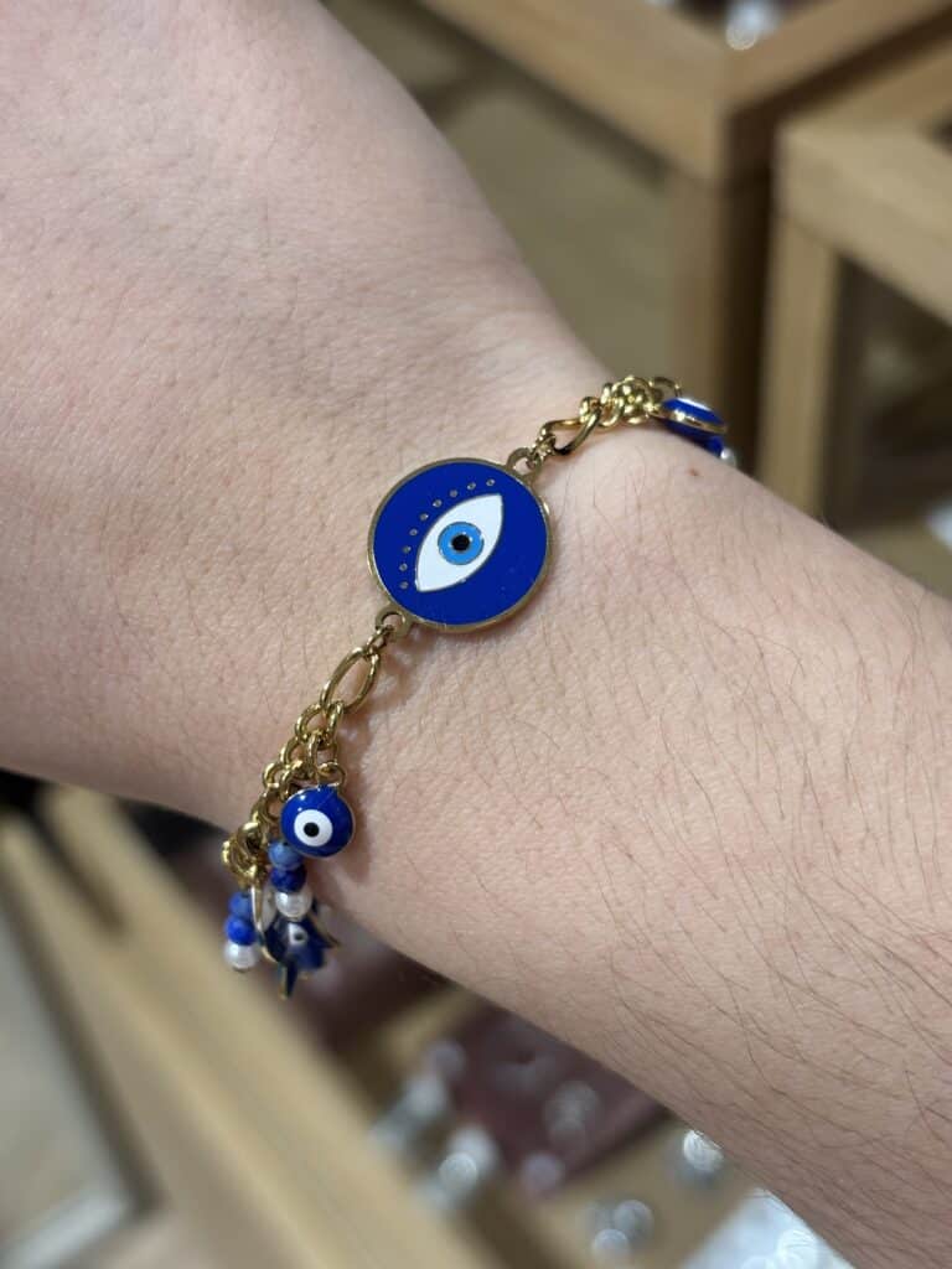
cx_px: 476
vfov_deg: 36.8
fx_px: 1907
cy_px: 634
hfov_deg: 28.0
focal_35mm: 52
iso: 50
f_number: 1.6
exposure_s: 1/100
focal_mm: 5.96
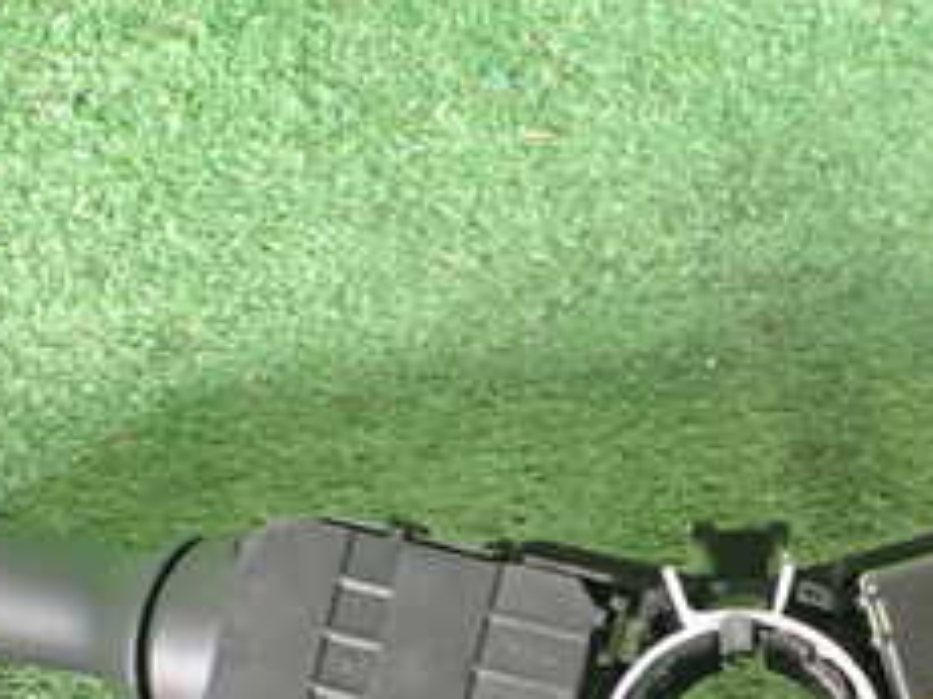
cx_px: 767
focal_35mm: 78
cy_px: 642
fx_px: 2101
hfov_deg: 24.6
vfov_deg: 18.5
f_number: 2.3
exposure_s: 1/30
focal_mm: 5.4
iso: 1000
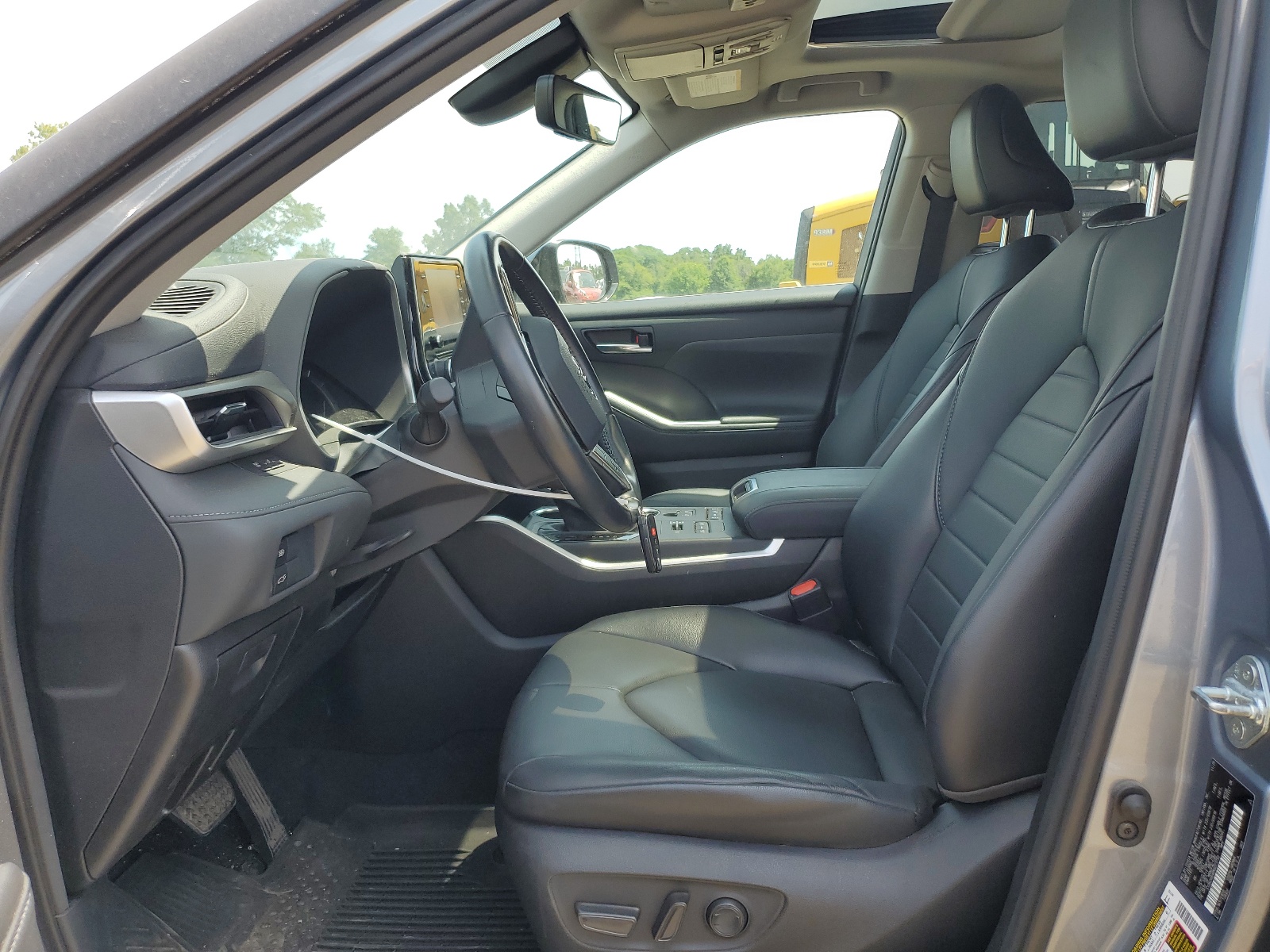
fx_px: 954
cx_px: 635
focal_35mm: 26
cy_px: 476
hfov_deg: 67.3
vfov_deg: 53.1
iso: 50
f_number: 1.5
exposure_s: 1/667
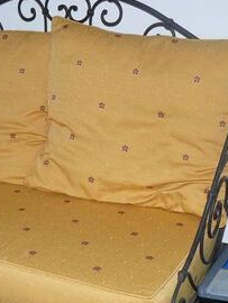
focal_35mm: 64
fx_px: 561
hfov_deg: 22.6
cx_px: 44
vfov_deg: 30.2
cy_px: 182
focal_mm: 6
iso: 100
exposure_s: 1/40
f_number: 2.8
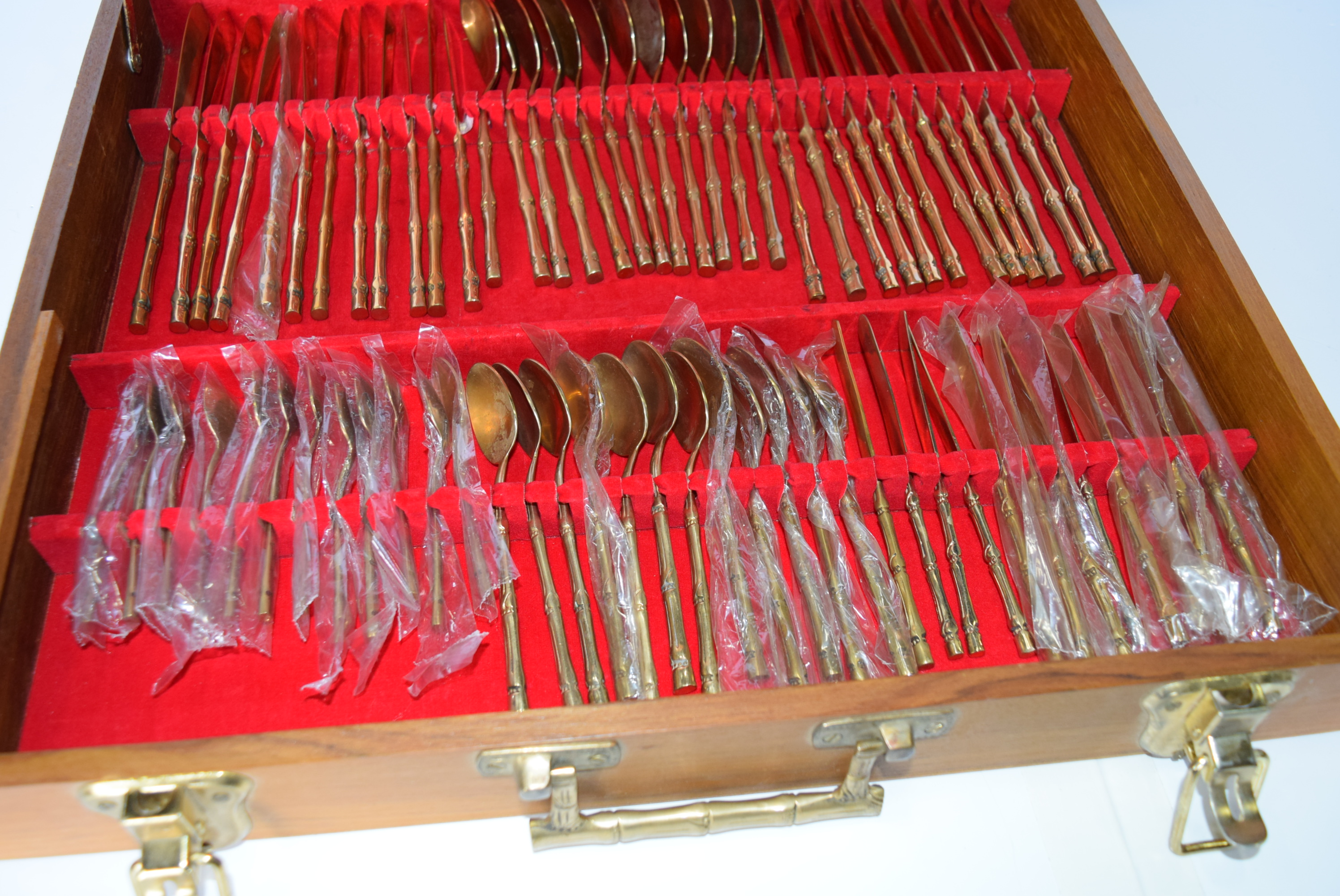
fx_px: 1229
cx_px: 670
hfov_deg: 57.2
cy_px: 448
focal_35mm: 33
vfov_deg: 40.0
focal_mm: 22
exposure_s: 1/100
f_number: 5
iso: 800
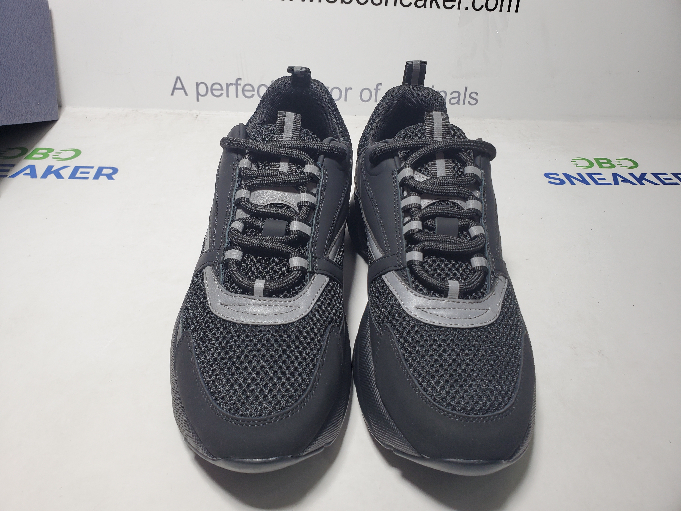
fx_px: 511
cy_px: 256
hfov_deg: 67.3
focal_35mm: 26
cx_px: 340
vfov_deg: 53.1
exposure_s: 1/172
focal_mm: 4.3
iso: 50
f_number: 2.4
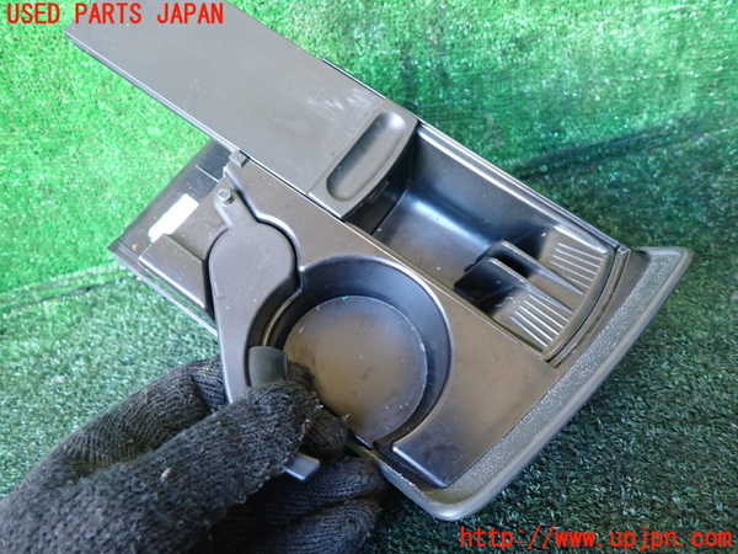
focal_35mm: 25
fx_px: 533
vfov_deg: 54.9
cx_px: 369
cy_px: 277
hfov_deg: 69.4
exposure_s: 1/30
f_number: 2
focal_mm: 4.5
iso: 500
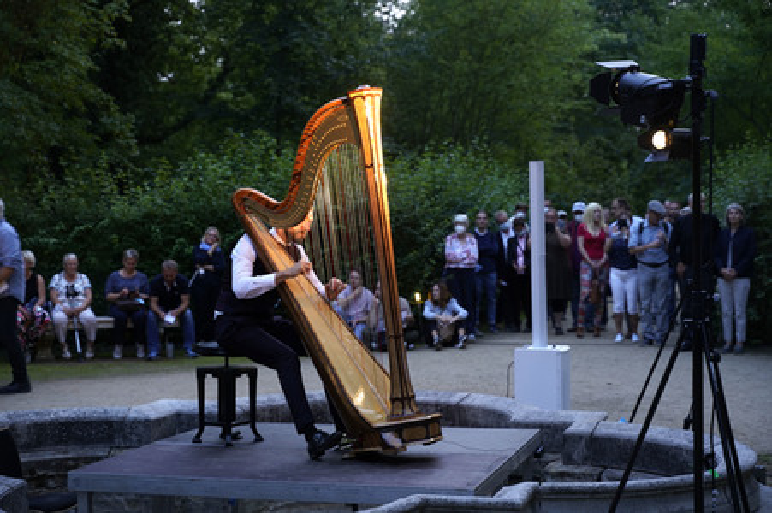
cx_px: 386
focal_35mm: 64
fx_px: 1371
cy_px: 256
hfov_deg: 31.4
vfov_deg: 21.2
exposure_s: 1/40
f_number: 4
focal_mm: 64
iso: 640
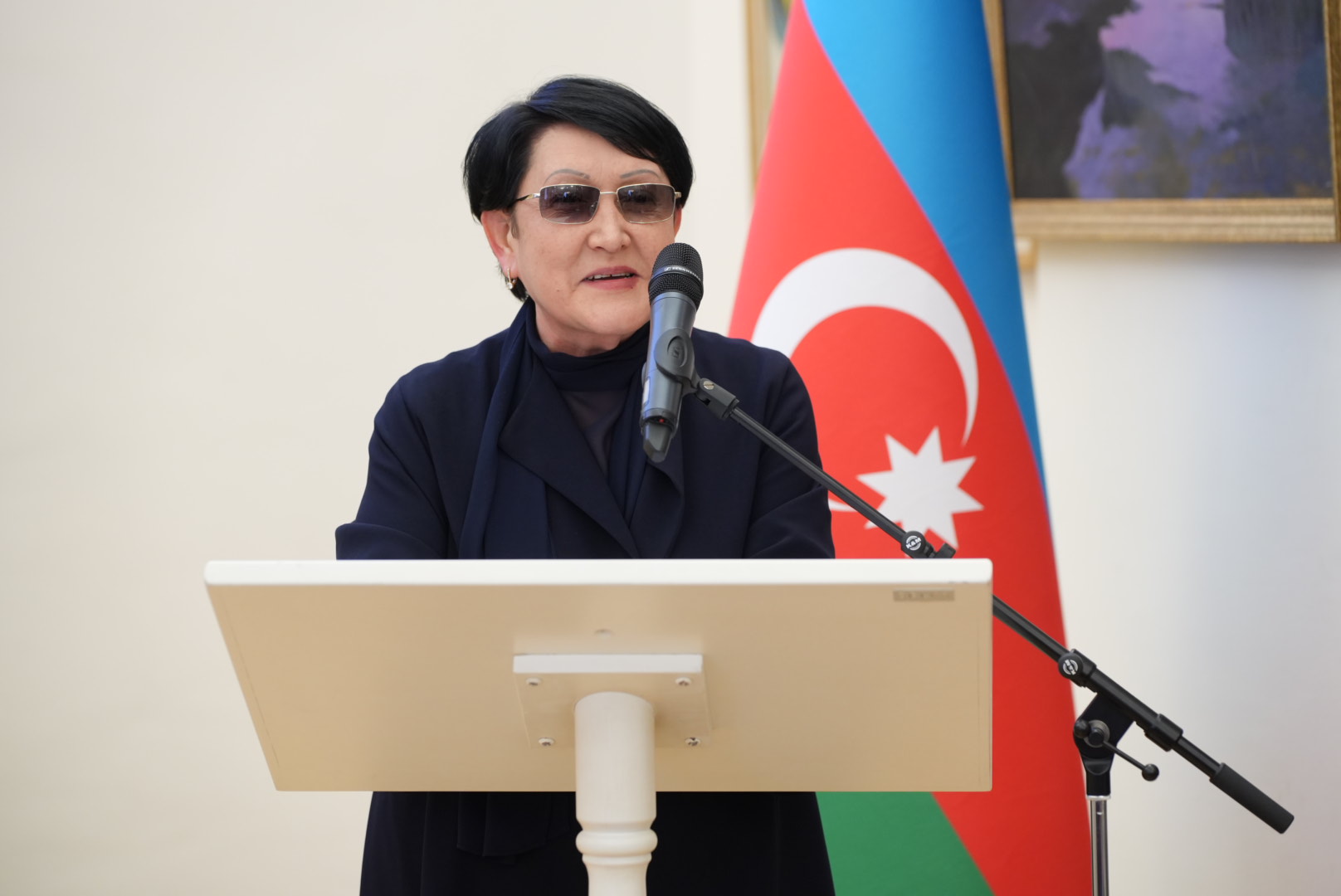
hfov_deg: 17.6
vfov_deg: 11.8
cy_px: 448
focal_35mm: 116
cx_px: 670
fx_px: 4324
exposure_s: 1/160
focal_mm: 116
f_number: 3.5
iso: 2000
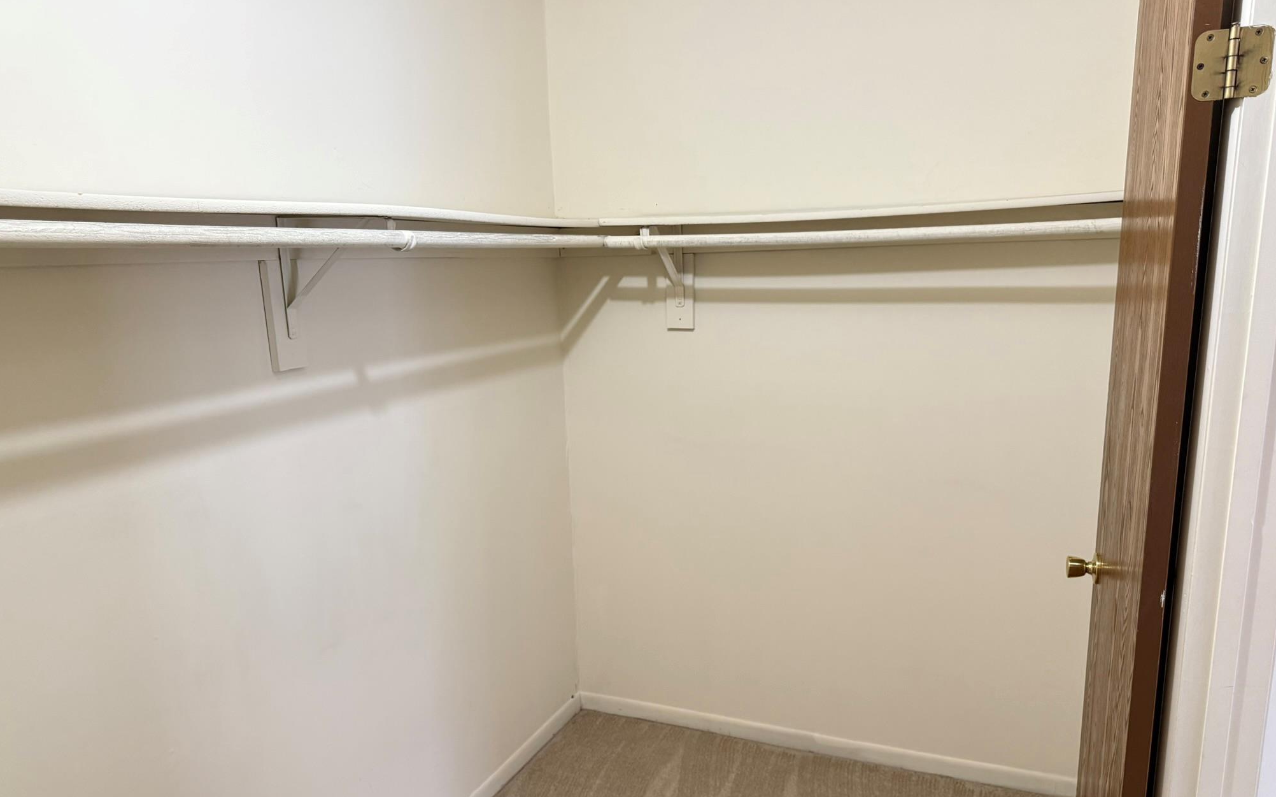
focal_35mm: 26
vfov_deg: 47.4
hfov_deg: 70.4
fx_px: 904
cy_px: 467
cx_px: 638
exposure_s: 1/60
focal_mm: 6.76
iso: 320
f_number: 1.78
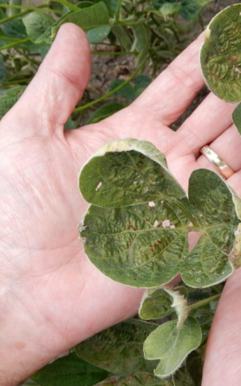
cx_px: 184
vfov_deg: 46.2
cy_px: 194
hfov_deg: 29.3
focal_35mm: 43
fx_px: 452
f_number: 4
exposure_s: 1/320
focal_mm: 5.4
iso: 125
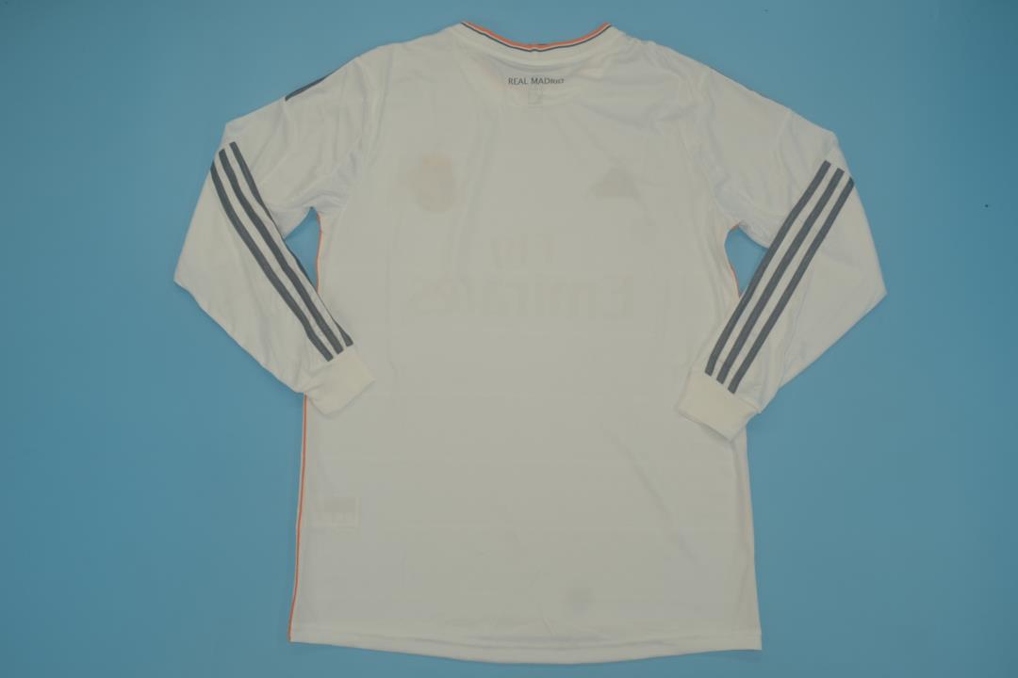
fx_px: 933
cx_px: 509
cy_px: 339
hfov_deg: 57.2
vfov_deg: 40.0
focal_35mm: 33
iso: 200
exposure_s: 1/200
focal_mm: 22
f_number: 4.5
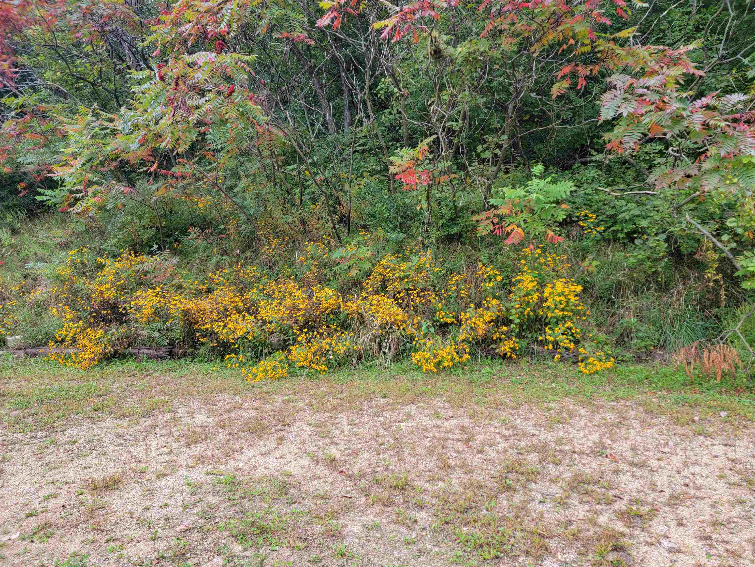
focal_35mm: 24
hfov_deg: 71.6
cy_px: 284
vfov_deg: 56.8
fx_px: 523
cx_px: 378
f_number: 1.8
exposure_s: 1/120
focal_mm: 6.7
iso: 50
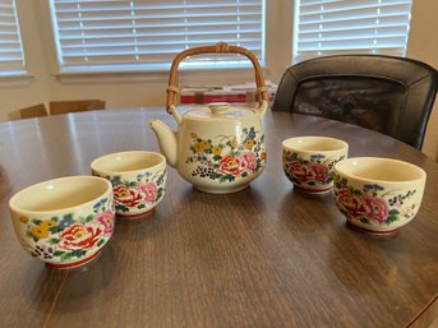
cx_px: 219
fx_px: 329
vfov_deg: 53.0
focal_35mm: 26
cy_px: 164
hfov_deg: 67.3
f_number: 1.5
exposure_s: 1/60
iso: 160
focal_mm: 5.7
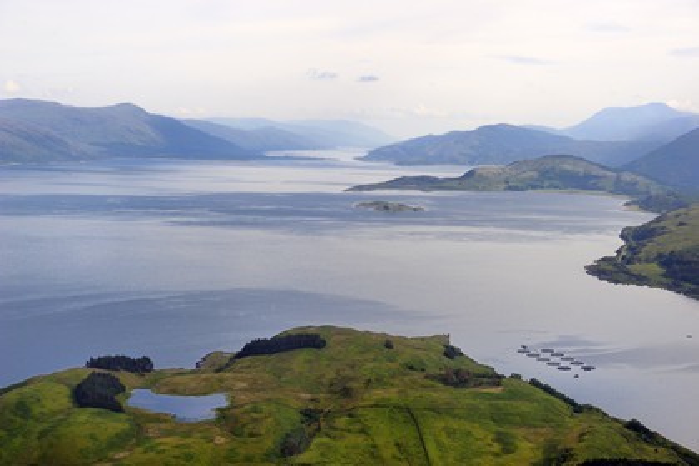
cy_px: 233
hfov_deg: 28.8
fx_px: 1359
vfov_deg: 19.5
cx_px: 350
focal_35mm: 70
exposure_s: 1/800
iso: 200
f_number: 7.1
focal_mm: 70
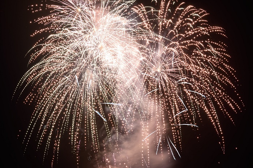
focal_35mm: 82
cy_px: 84
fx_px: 579
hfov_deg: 24.6
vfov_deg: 16.5
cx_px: 126
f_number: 10
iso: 100
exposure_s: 3.5
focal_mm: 55
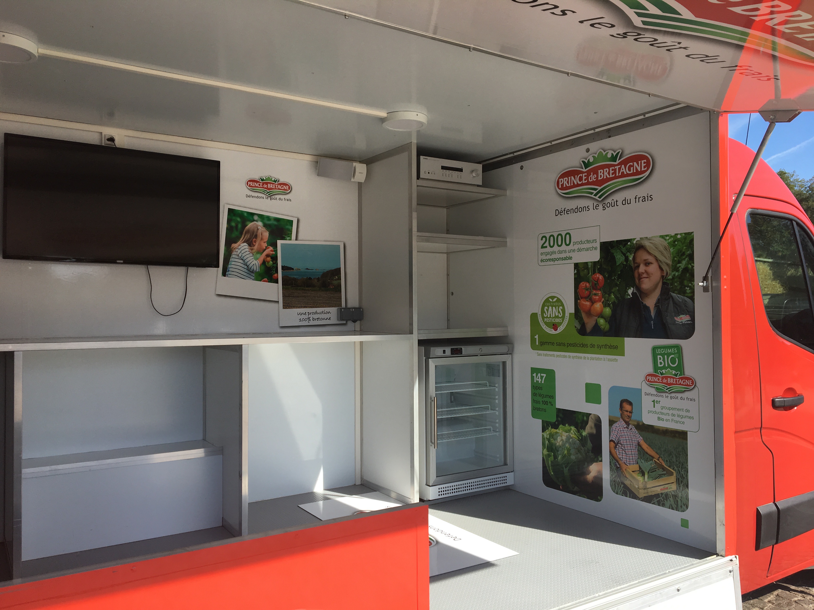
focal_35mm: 29
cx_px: 407
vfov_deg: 48.2
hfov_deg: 61.7
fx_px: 682
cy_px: 305
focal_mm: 4.15
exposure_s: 1/746
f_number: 2.2
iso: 25
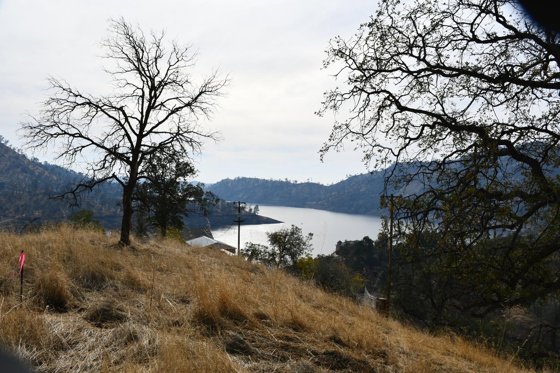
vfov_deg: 40.0
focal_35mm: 33
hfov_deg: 57.2
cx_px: 280
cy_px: 186
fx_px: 513
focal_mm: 22
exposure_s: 1/400
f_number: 10
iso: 100
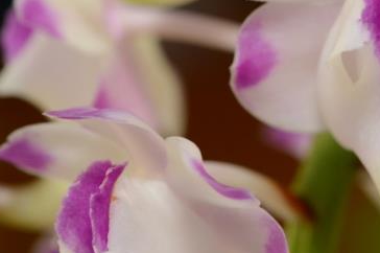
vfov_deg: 8.1
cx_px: 401
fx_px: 1782
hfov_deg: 12.0
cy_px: 38
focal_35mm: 169
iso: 1250
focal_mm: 60
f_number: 8
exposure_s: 1/60
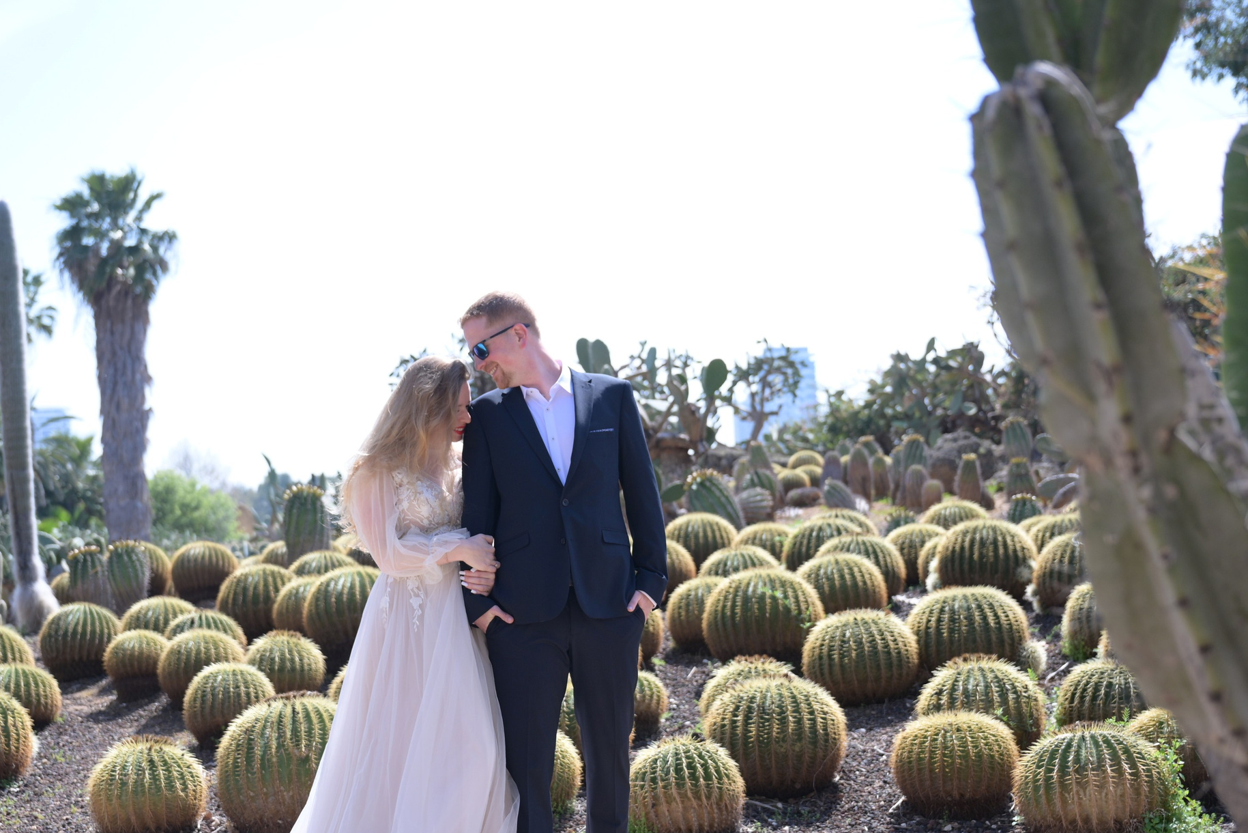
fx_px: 1699
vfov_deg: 27.5
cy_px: 478
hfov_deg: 40.2
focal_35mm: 49
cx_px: 508
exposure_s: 1/800
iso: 100
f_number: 3.2
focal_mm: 35
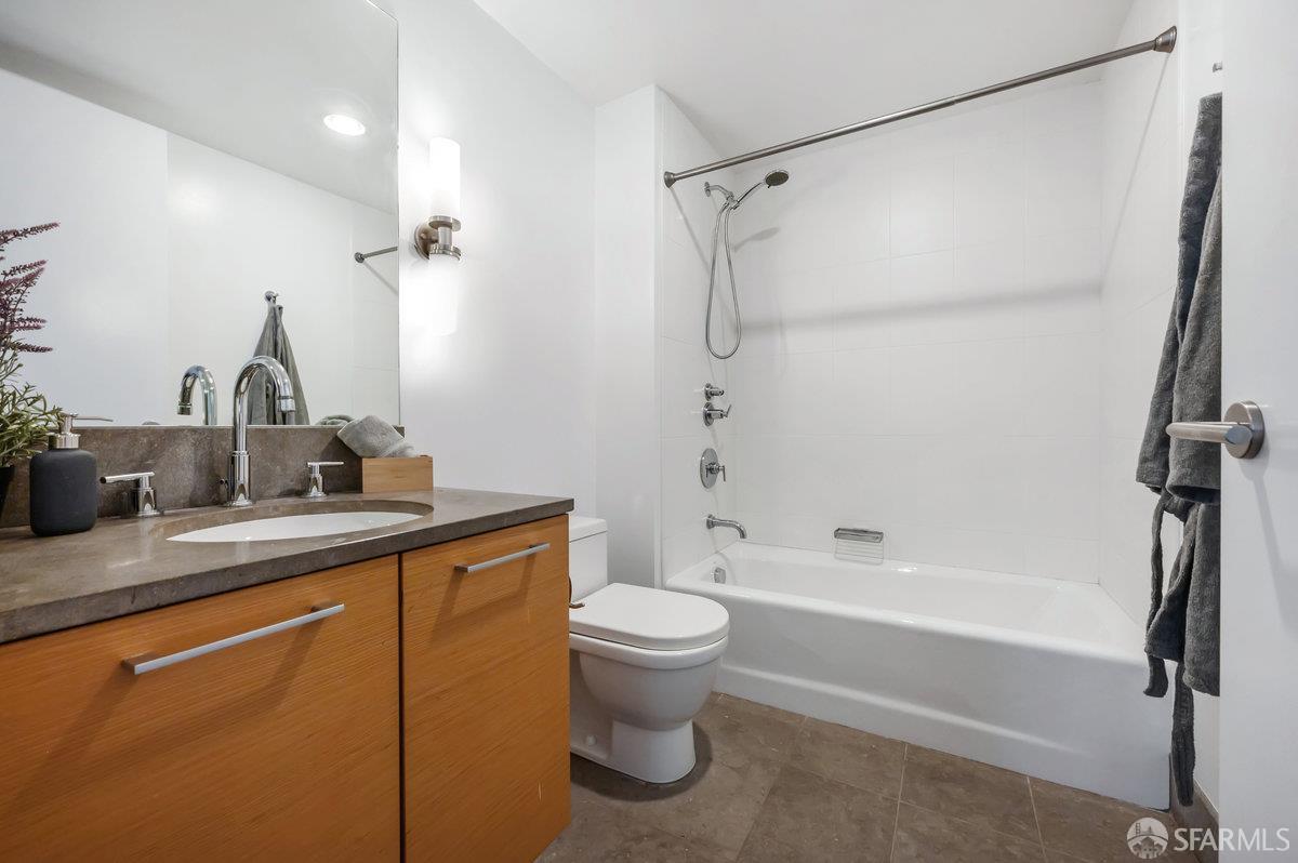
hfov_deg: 102.3
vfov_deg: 79.1
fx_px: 522
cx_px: 649
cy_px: 432
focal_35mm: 14
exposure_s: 1/20
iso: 400
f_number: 11
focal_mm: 14.5
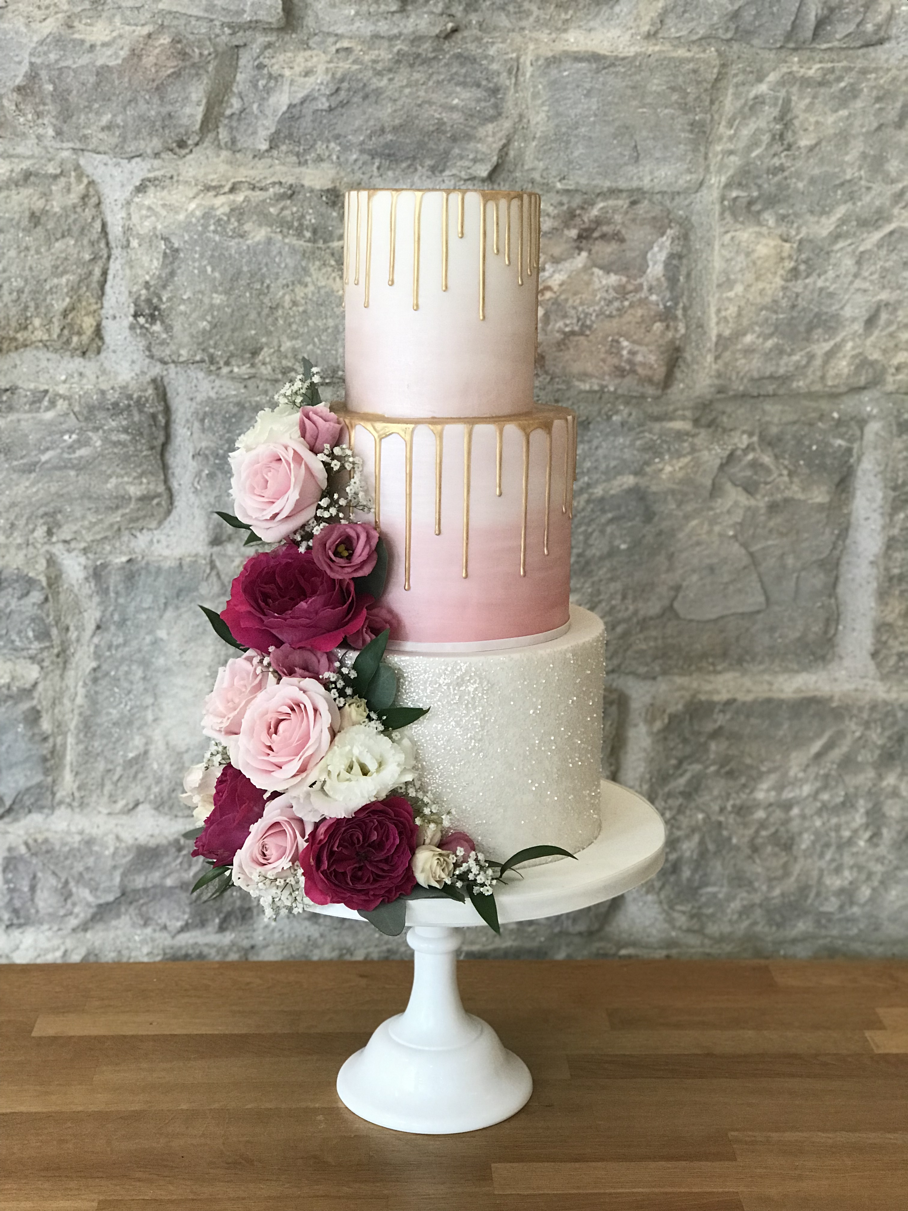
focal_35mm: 57
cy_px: 606
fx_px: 1994
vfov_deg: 33.8
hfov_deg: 25.7
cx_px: 454
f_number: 2.8
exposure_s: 1/50
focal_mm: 6.6
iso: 125
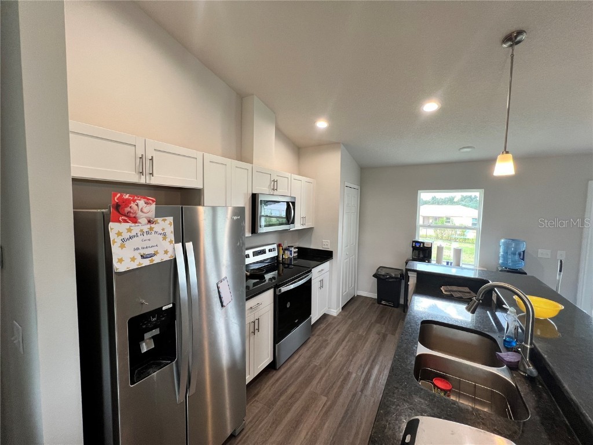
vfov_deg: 89.9
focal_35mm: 13
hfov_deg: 106.2
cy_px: 222
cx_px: 296
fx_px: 223
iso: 160
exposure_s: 1/120
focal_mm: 1.57
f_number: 1.8
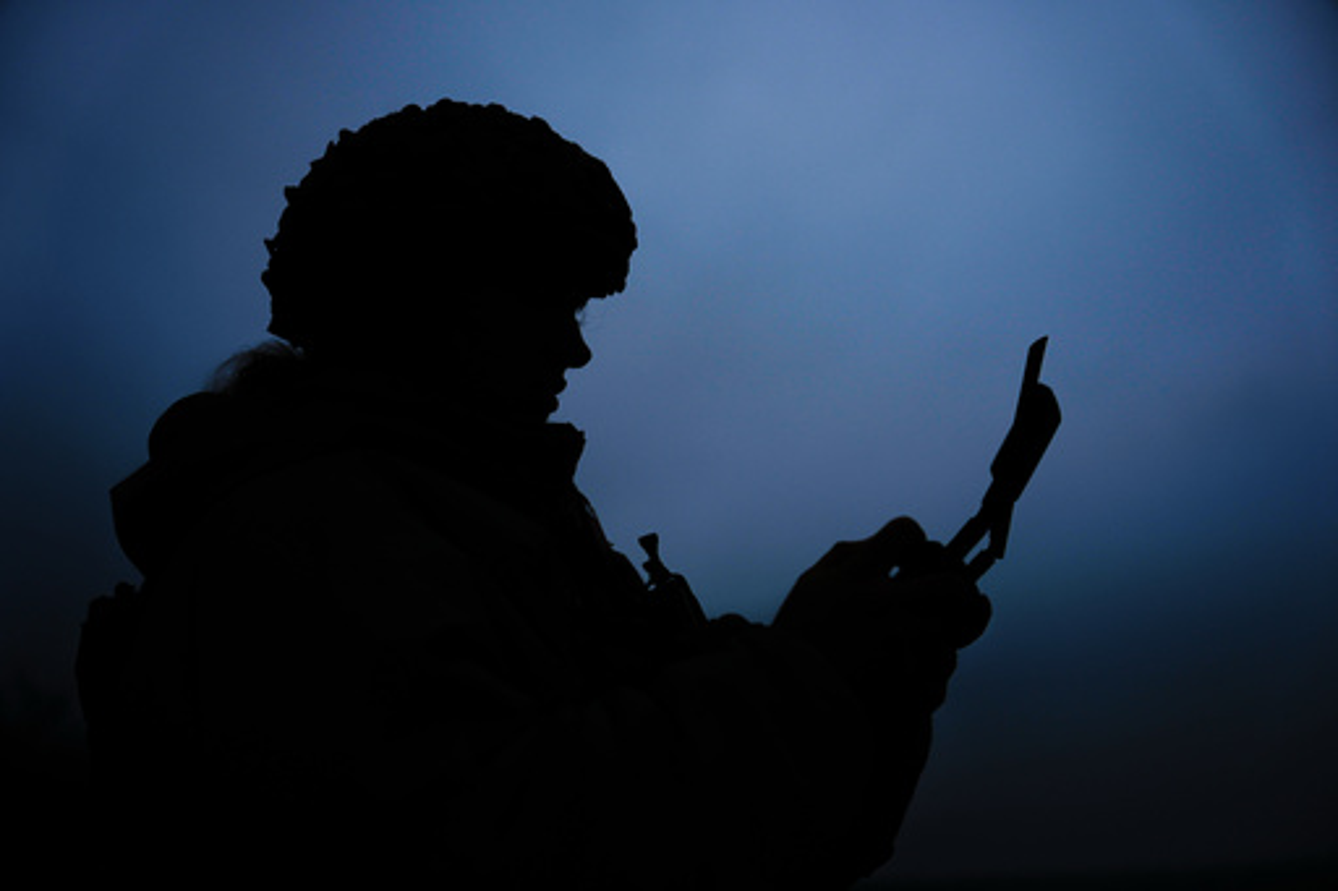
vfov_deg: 29.8
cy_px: 446
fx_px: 1672
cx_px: 669
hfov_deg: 43.6
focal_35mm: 45
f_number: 2.8
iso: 50
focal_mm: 45
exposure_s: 1/6400
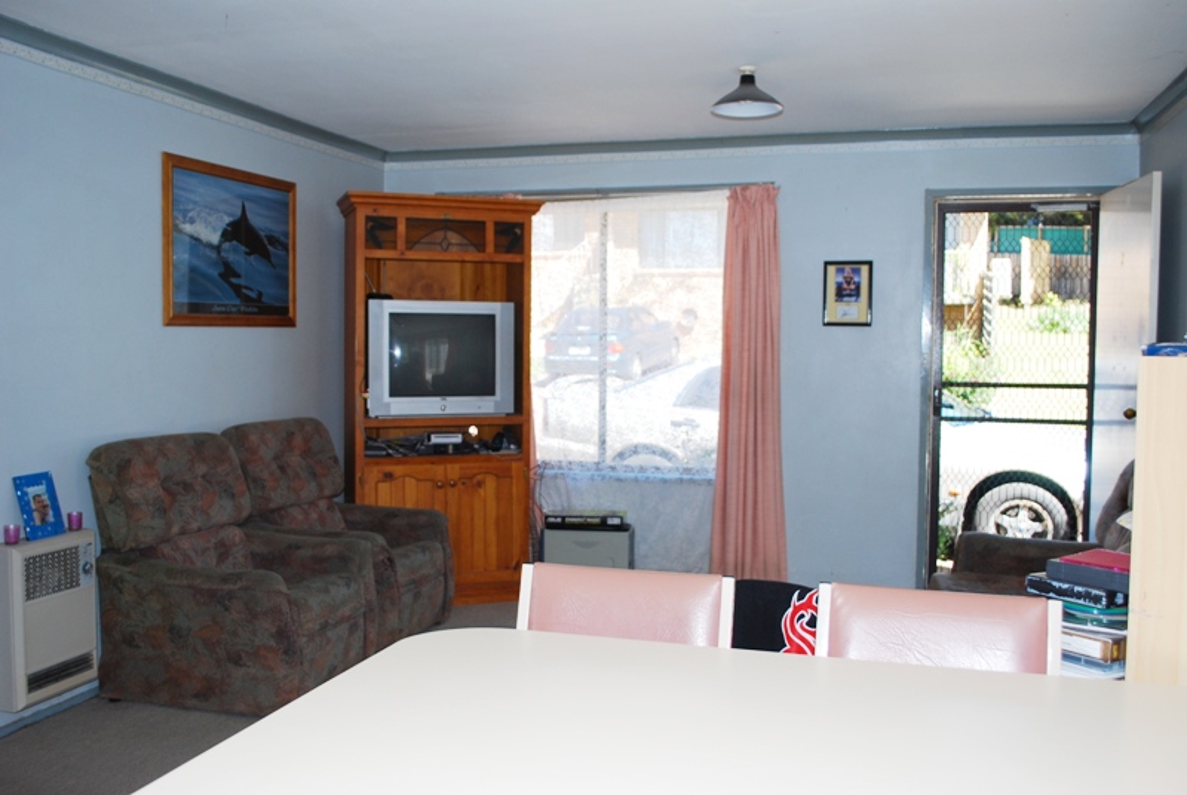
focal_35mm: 33
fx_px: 1090
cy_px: 398
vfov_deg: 40.1
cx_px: 594
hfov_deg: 57.2
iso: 140
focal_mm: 22
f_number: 4
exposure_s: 1/125
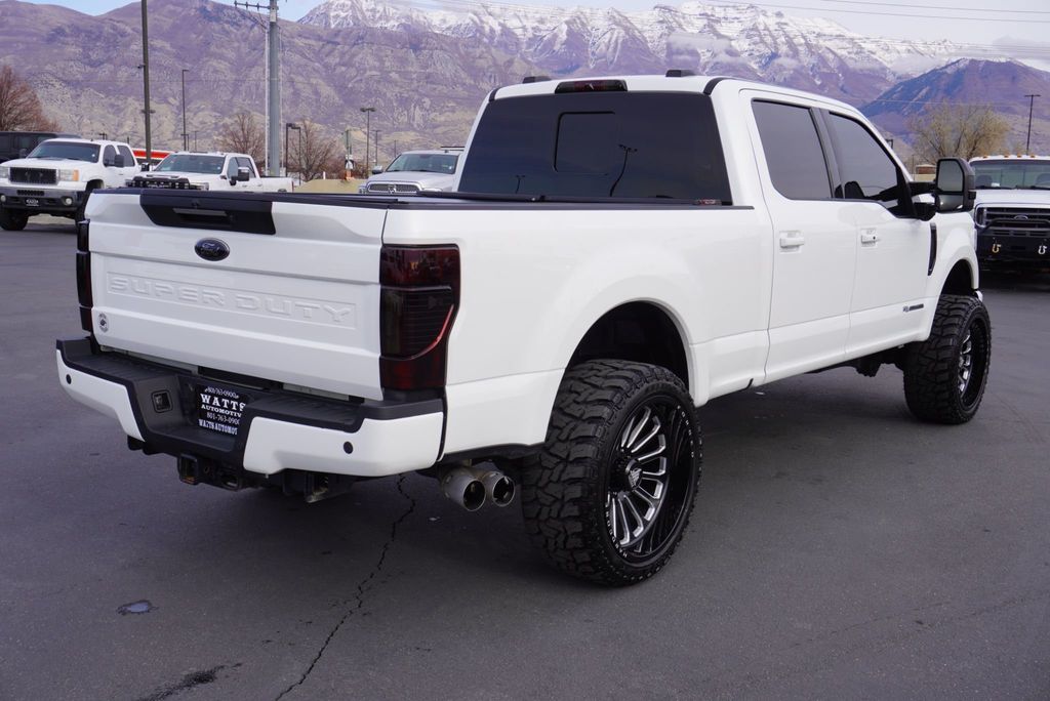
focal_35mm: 38
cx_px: 525
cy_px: 350
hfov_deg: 51.3
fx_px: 1094
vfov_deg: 35.5
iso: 100
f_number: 9
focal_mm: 25
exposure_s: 1/125
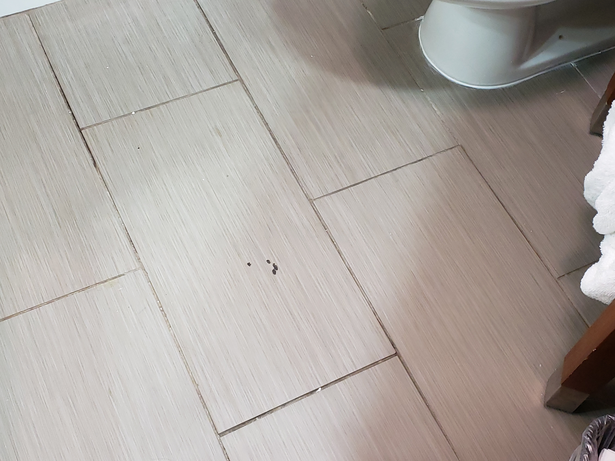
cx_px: 308
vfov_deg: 53.1
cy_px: 230
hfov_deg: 67.3
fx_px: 462
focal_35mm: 26
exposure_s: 1/40
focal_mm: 4.3
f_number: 2.4
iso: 250
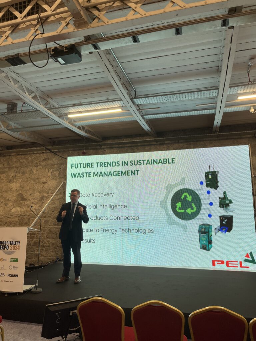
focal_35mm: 26
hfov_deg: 53.1
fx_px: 256
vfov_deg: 67.3
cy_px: 170
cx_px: 128
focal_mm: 5.1
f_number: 1.6
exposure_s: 1/120
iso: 40
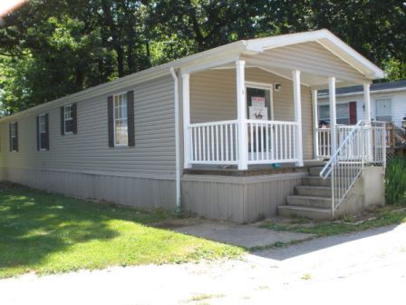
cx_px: 203
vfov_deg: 39.7
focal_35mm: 36
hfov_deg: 51.4
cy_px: 152
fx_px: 422
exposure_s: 1/80
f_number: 5.6
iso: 80
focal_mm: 6.3
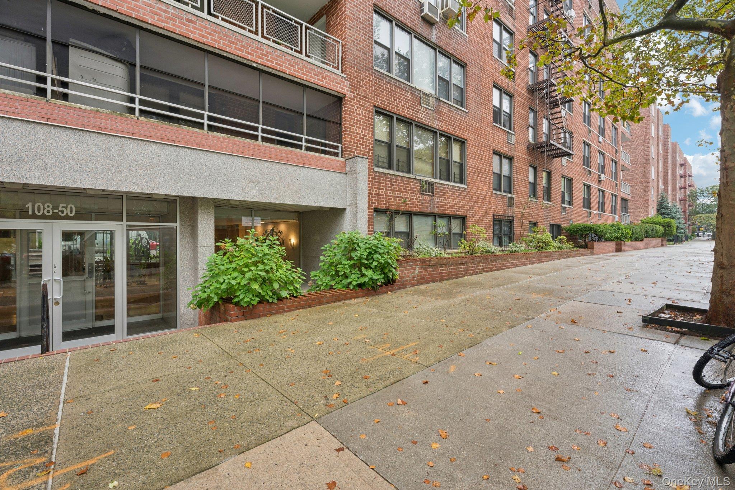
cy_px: 245
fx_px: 327
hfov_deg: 96.7
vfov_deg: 73.8
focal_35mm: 16
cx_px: 368
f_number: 11
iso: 400
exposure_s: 1/25
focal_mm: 16
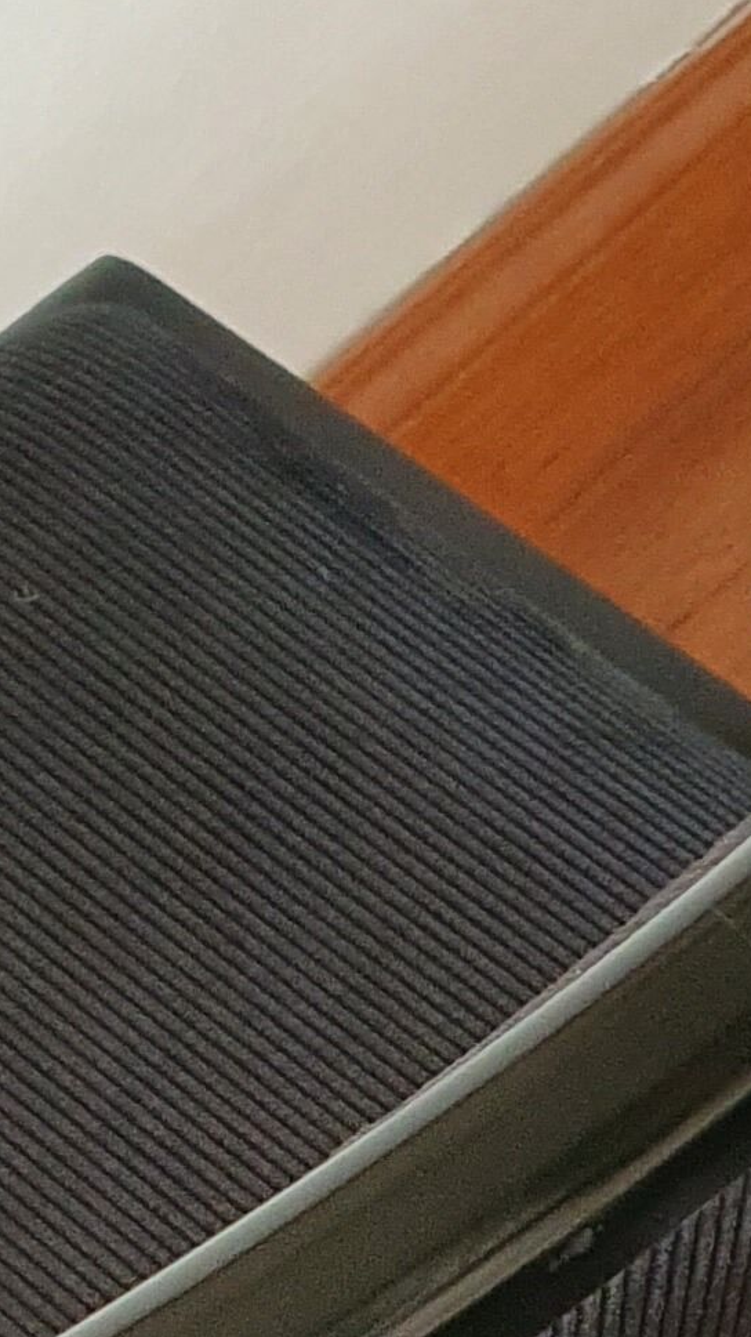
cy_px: 1917
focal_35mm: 118
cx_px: 559
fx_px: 4180
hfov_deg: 10.2
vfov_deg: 16.7
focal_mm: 4.32
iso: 400
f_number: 1.5
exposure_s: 1/50
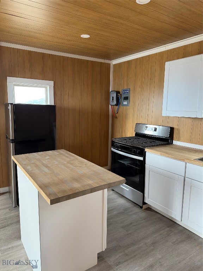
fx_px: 188
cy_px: 136
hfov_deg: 56.8
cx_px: 102
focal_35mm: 24
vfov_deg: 71.6
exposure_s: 1/92
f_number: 1.78
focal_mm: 6.76
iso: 200
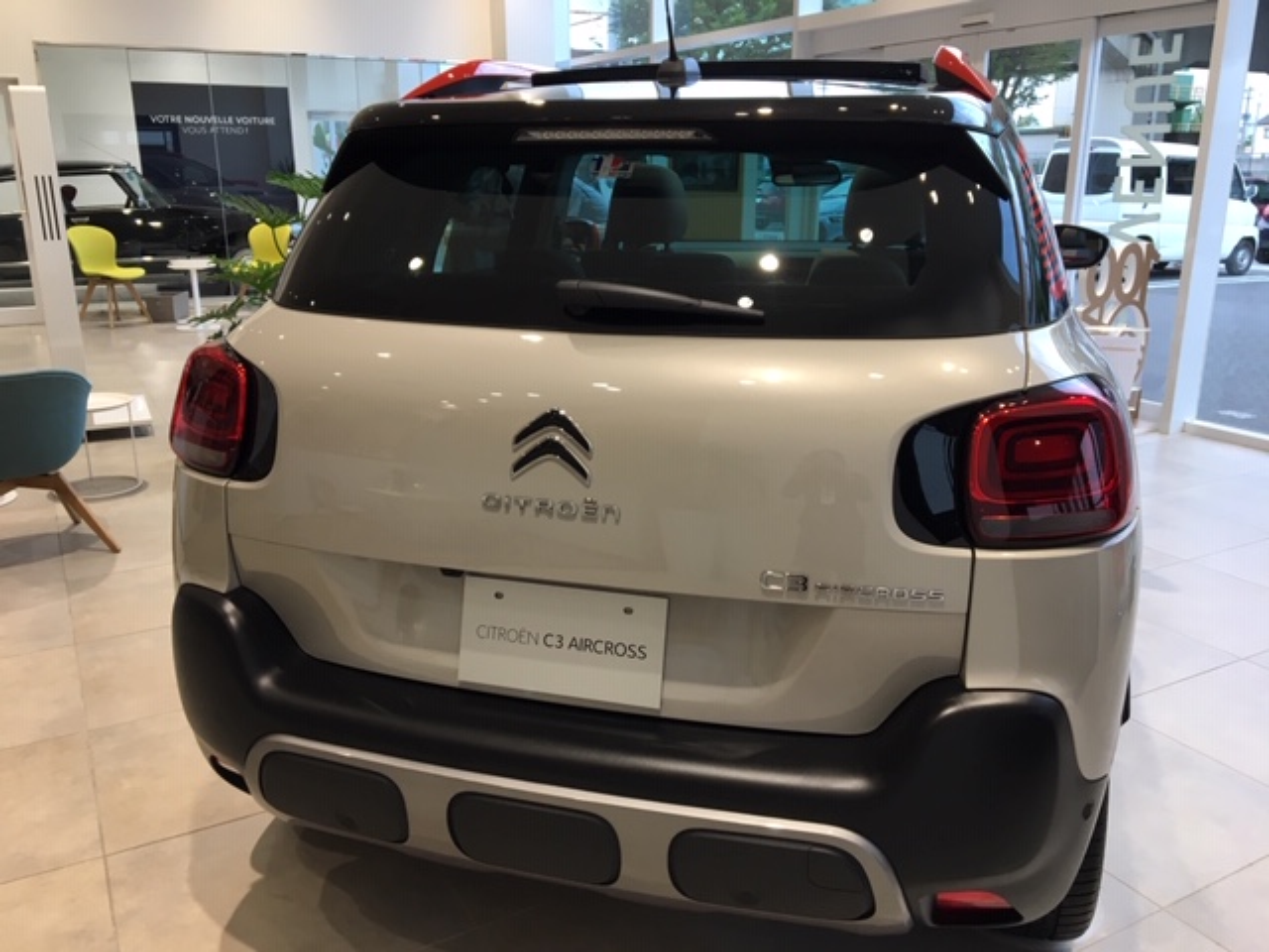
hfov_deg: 61.7
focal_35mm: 29
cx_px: 634
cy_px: 476
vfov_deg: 48.2
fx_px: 1063
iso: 25
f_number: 2.2
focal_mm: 4.15
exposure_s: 1/40
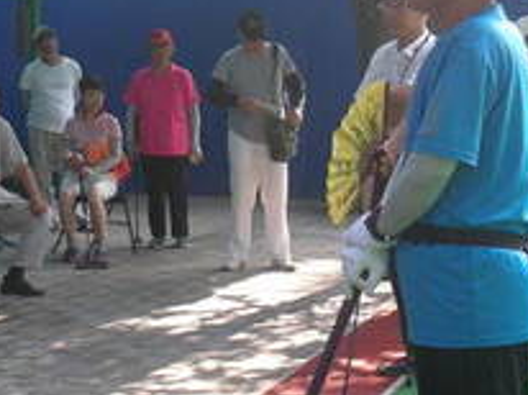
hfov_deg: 18.8
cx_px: 18
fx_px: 1554
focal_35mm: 102
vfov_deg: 14.5
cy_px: 195
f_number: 2.8
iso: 50
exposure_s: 1/96.7
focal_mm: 5.8
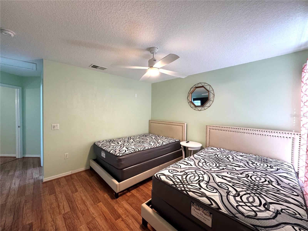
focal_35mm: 14
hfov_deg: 102.1
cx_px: 154
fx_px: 125
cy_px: 116
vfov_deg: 85.7
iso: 200
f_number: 2.2
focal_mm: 2.22
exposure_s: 1/60
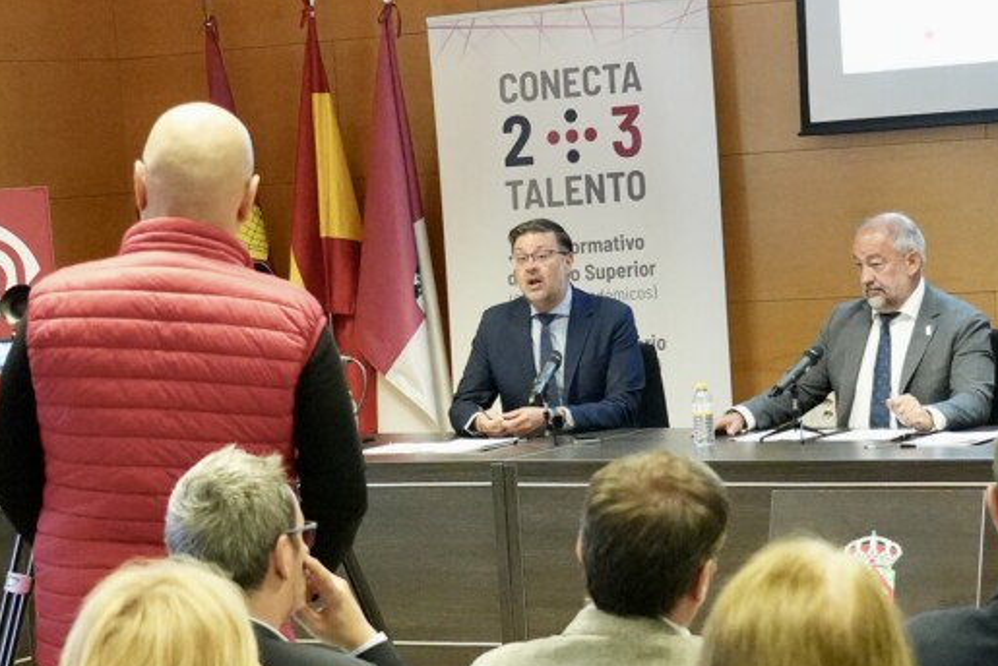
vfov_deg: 11.6
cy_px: 499
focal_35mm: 118
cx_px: 428
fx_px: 3273
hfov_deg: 17.3
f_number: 4
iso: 6400
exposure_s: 1/200
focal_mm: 38
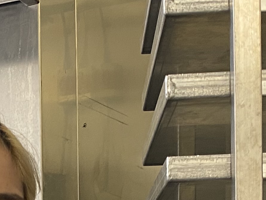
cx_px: -24
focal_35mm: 118
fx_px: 907
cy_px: 337
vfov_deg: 11.8
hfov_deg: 16.2
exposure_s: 1/50
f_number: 1.8
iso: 125
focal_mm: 4.25
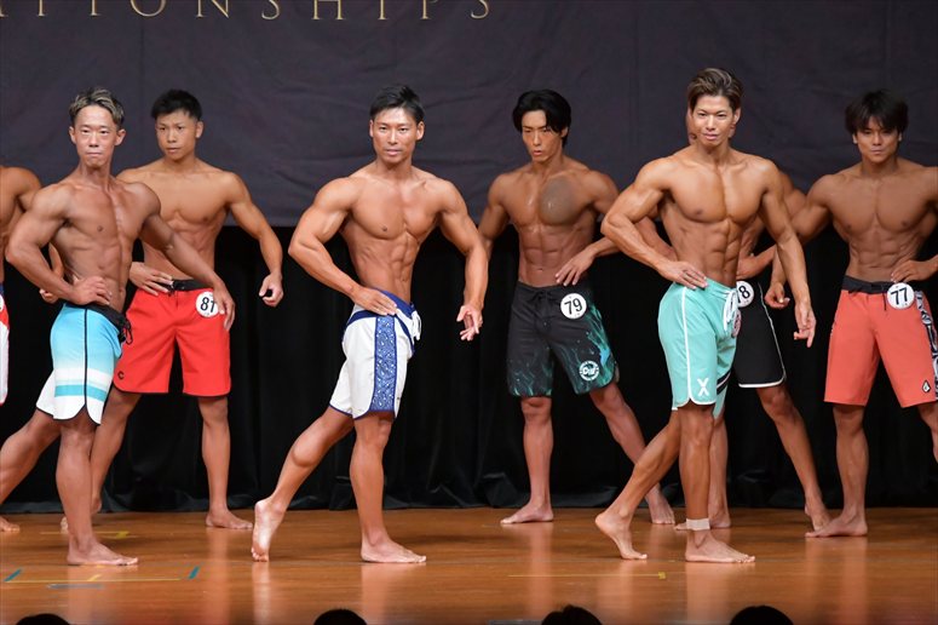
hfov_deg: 8.1
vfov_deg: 5.4
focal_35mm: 255
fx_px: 6641
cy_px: 312
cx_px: 469
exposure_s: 1/400
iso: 5000
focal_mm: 170
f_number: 5.6
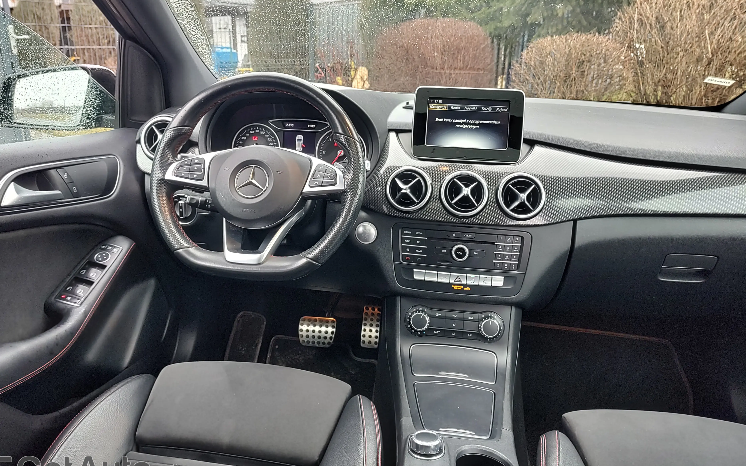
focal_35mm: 25
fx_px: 508
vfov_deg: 49.2
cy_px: 206
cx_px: 364
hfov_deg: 72.5
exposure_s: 1/50
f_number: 1.8
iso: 118
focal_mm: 5.56
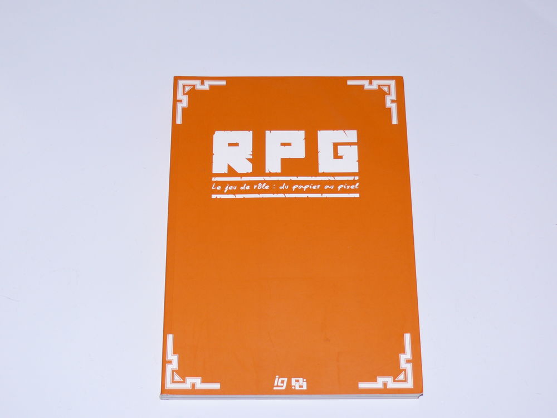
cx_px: 278
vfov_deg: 21.9
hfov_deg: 29.0
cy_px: 209
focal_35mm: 67
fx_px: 1078
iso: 100
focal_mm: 11.6
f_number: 3.2
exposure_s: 1/30
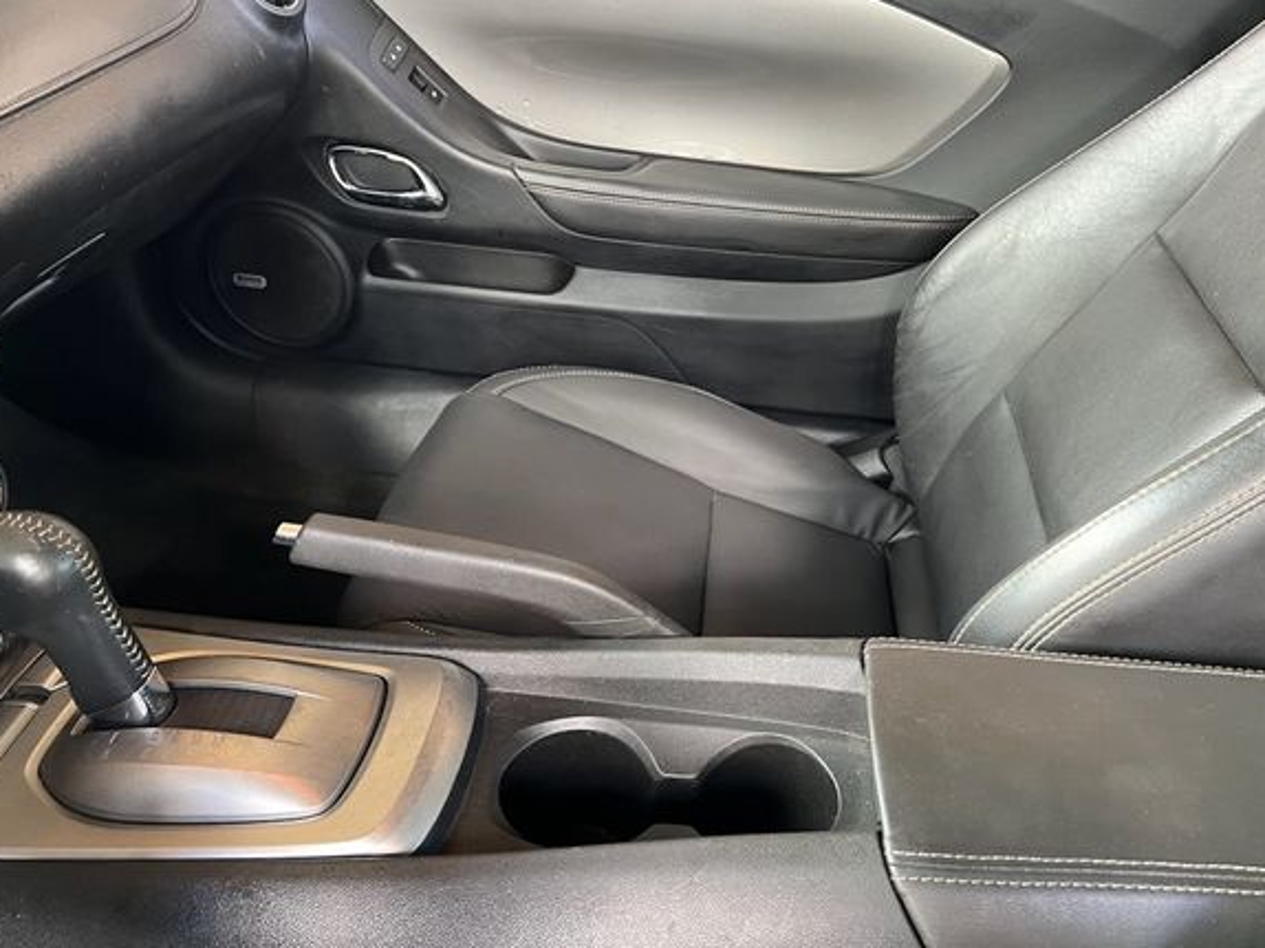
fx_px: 1059
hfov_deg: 61.6
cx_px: 672
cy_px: 525
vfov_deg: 48.1
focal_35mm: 29
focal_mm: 5.7
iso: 250
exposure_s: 1/60
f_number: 1.5
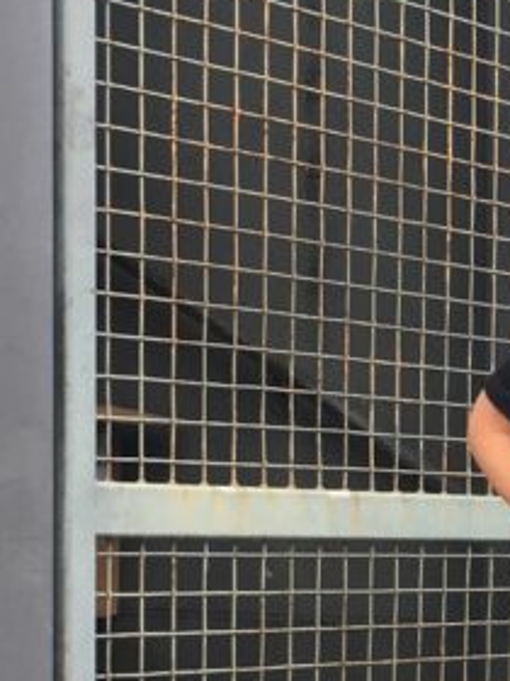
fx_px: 2082
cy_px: 627
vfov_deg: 18.2
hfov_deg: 13.5
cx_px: 661
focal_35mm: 106
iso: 32
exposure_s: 1/120
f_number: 2.2
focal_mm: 4.15
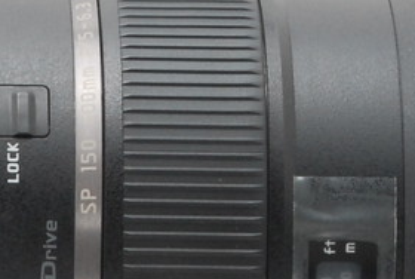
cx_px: -381
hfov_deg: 4.3
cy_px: 223
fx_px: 5439
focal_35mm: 471
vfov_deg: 2.9
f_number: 18
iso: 500
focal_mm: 55
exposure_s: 1/100
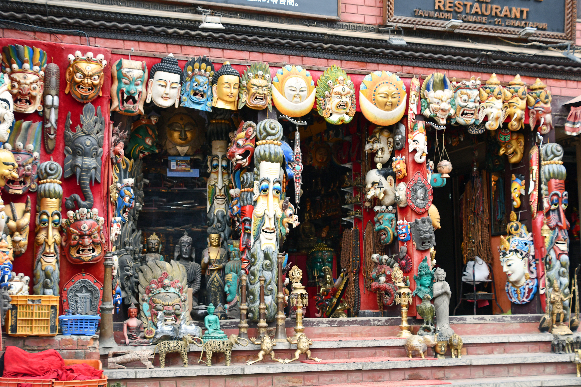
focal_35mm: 52
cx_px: 290
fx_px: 839
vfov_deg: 26.0
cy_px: 194
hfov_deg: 38.2
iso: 250
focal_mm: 35
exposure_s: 1/250
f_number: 5.6
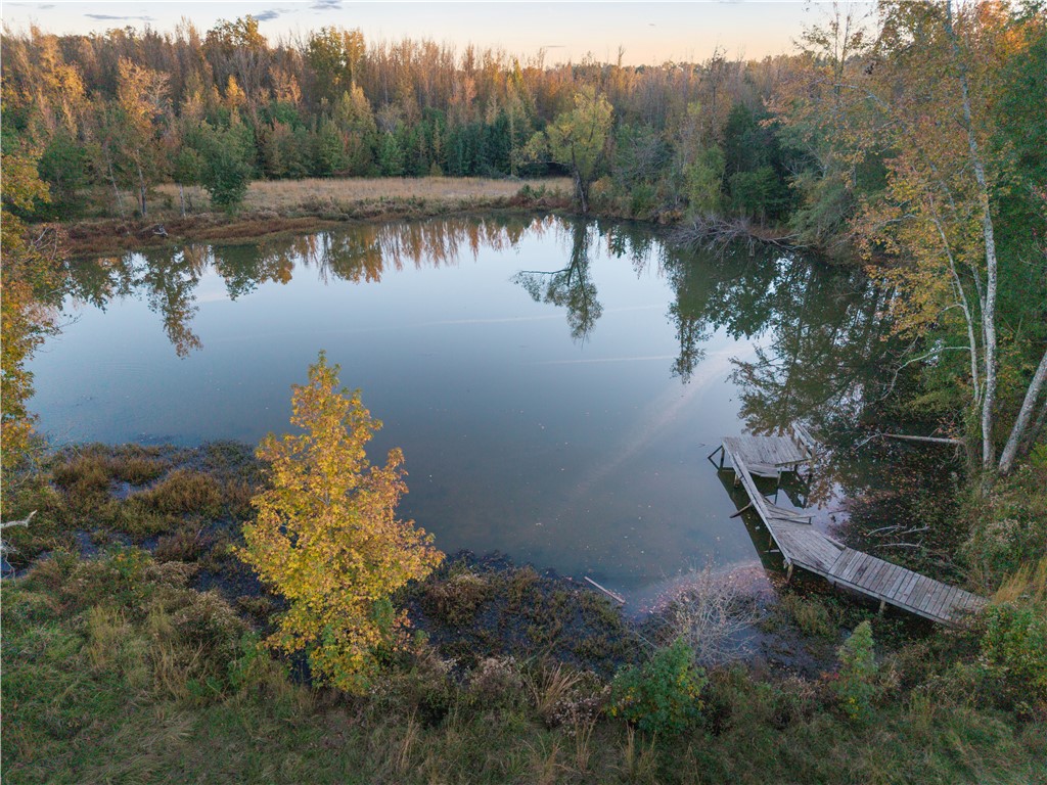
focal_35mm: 24
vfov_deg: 56.8
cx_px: 524
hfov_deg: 71.6
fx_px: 726
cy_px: 392
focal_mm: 8.67
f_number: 1.8
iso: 390
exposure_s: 1/40
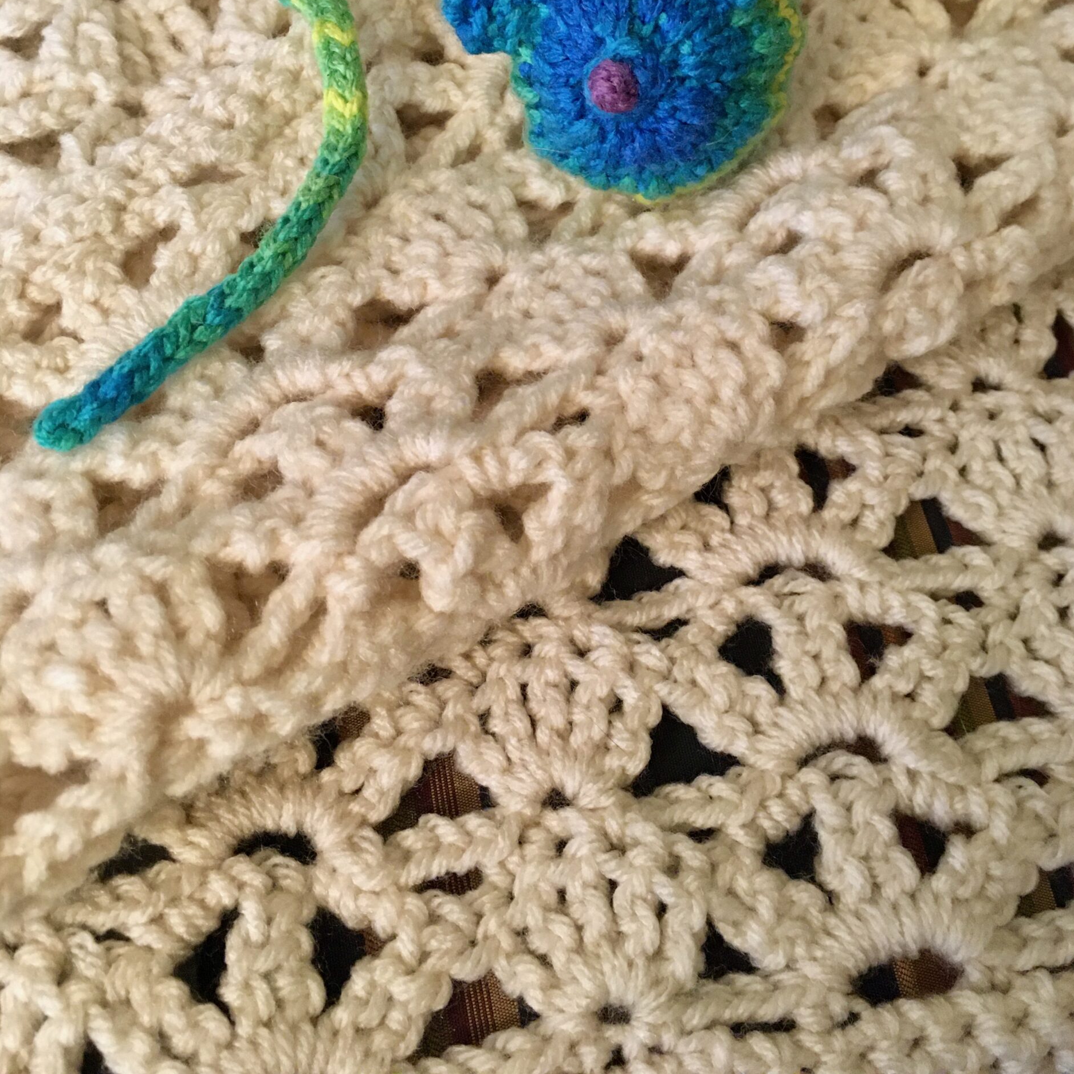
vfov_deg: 46.3
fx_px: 1229
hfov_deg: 47.2
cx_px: 540
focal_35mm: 35
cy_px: 342
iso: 200
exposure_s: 1/20
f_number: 2.2
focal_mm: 4.15
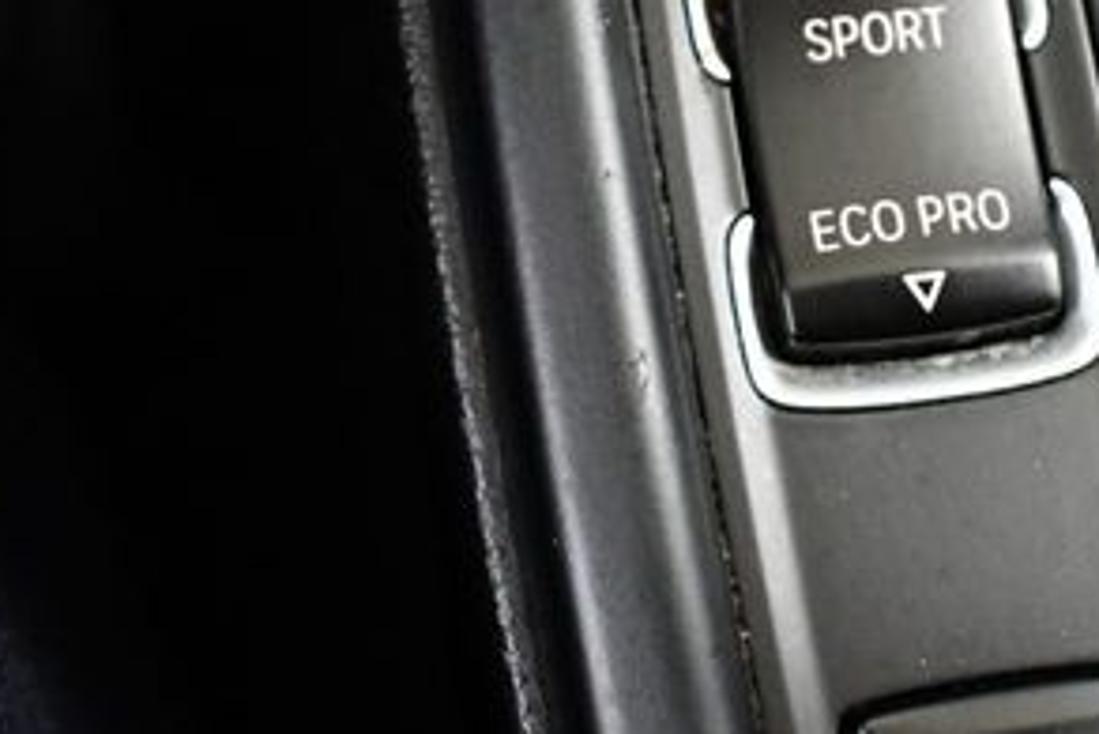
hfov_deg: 25.3
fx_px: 2413
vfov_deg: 17.3
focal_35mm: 79
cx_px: 851
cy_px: 322
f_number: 3.5
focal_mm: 18
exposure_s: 1/60
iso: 3200
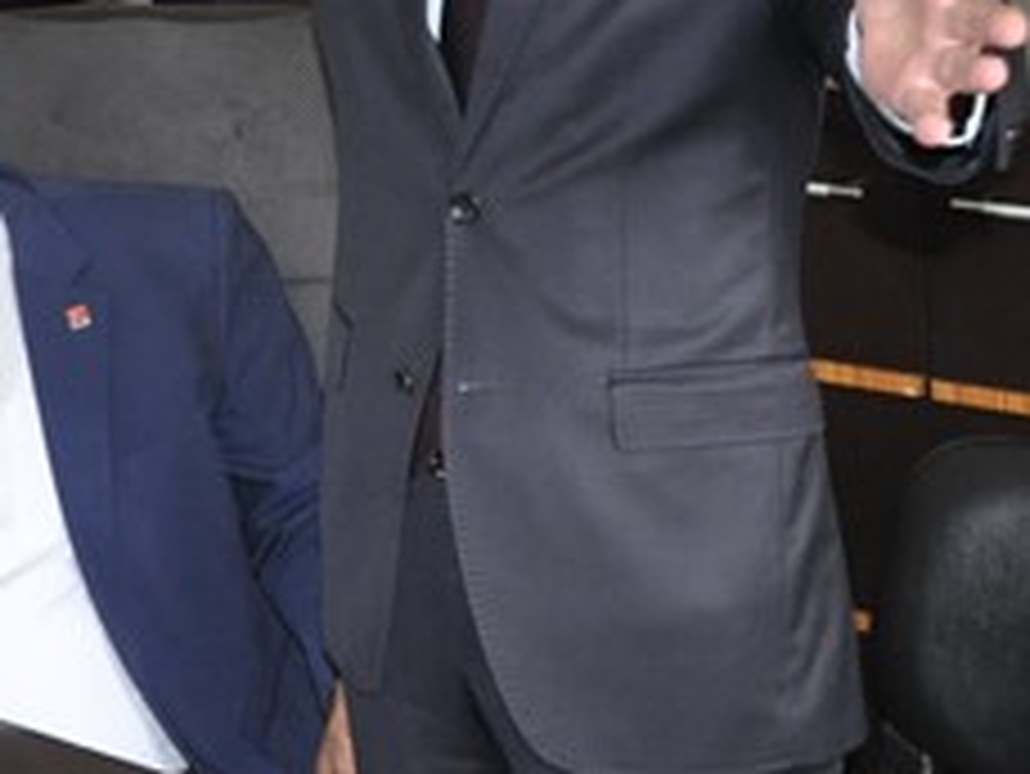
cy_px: -90
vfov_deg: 15.9
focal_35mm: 90
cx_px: 274
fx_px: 2679
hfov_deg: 21.6
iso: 1600
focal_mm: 22
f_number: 5
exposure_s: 1/60
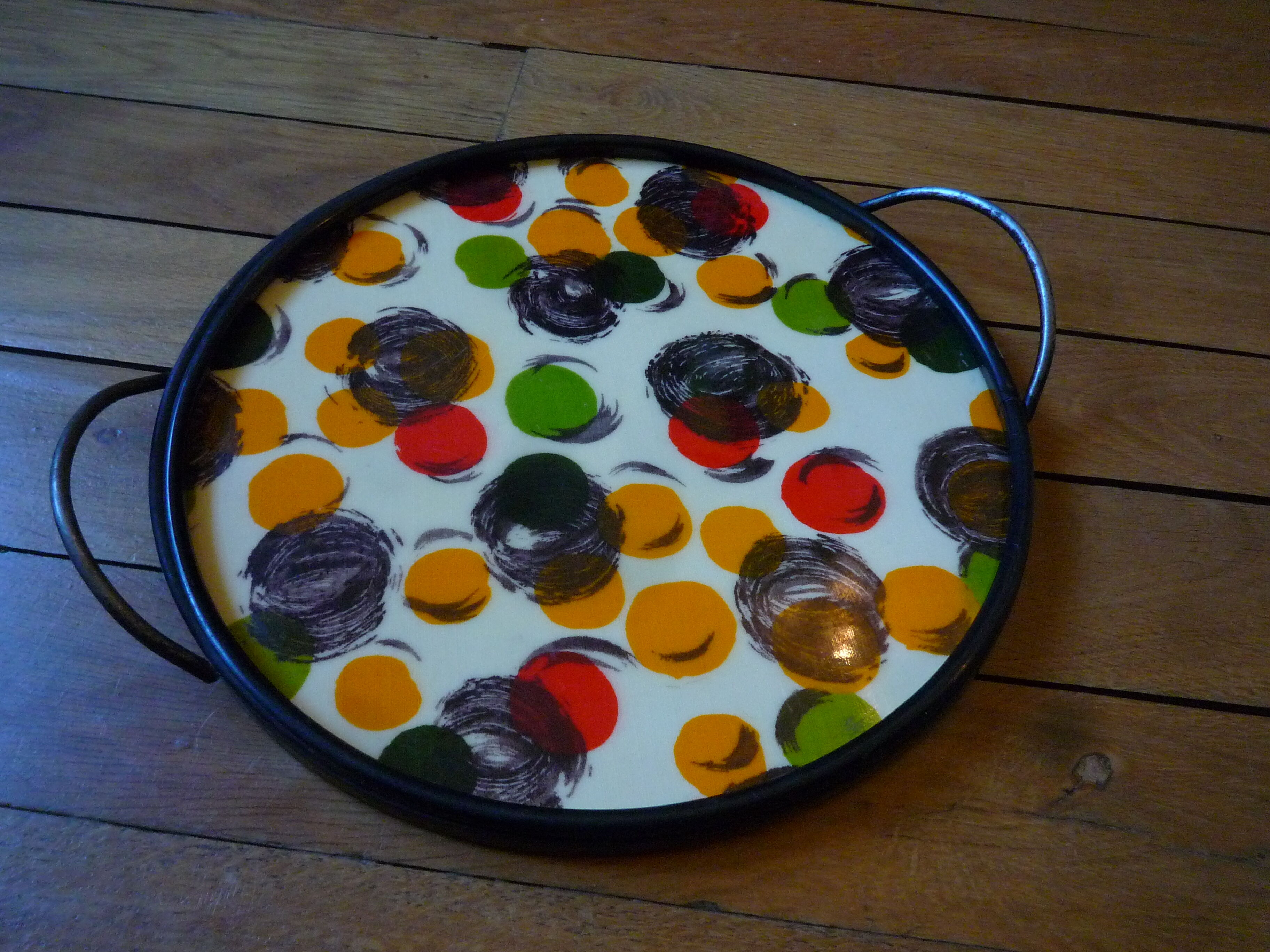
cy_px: 476
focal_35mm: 25
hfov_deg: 69.4
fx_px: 917
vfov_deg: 54.9
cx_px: 635
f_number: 2.8
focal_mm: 4.4
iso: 400
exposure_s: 1/20
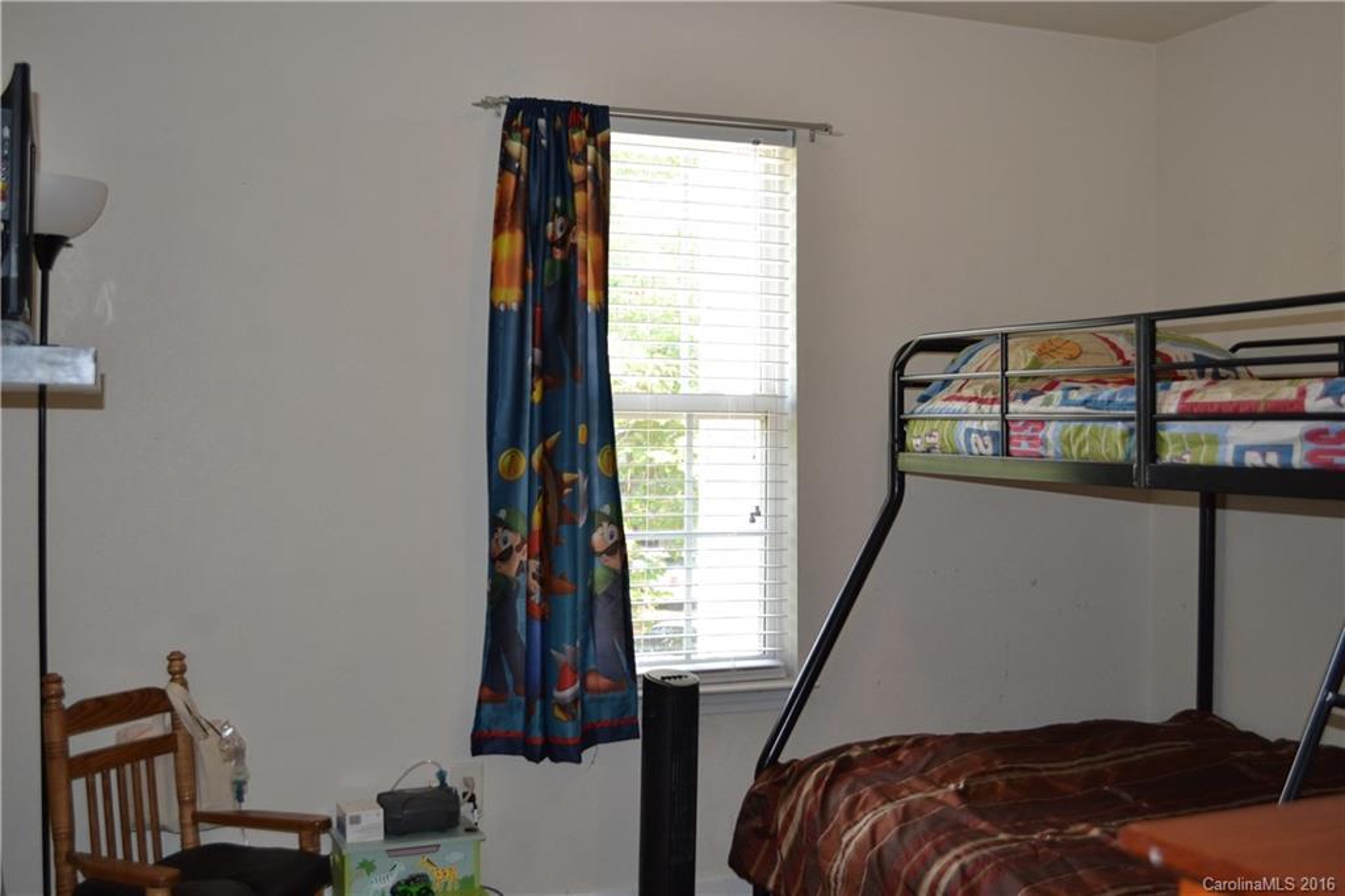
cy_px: 448
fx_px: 1344
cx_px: 672
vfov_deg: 36.8
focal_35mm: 36
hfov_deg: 53.1
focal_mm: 24
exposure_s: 1/80
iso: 400
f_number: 4
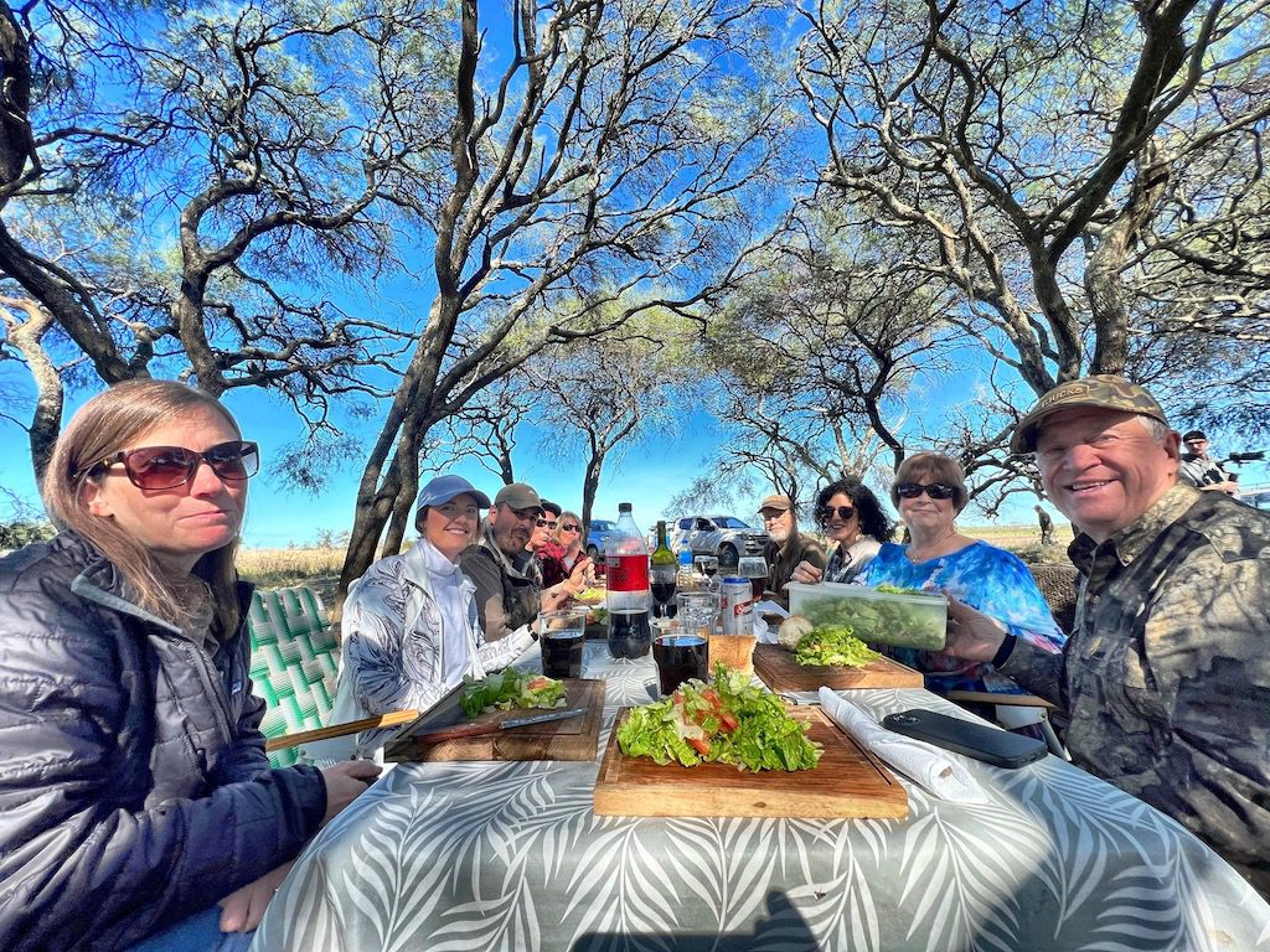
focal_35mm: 13
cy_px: 476
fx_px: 477
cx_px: 635
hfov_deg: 106.2
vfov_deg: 89.9
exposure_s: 1/508
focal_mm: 1.57
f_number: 1.8
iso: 32
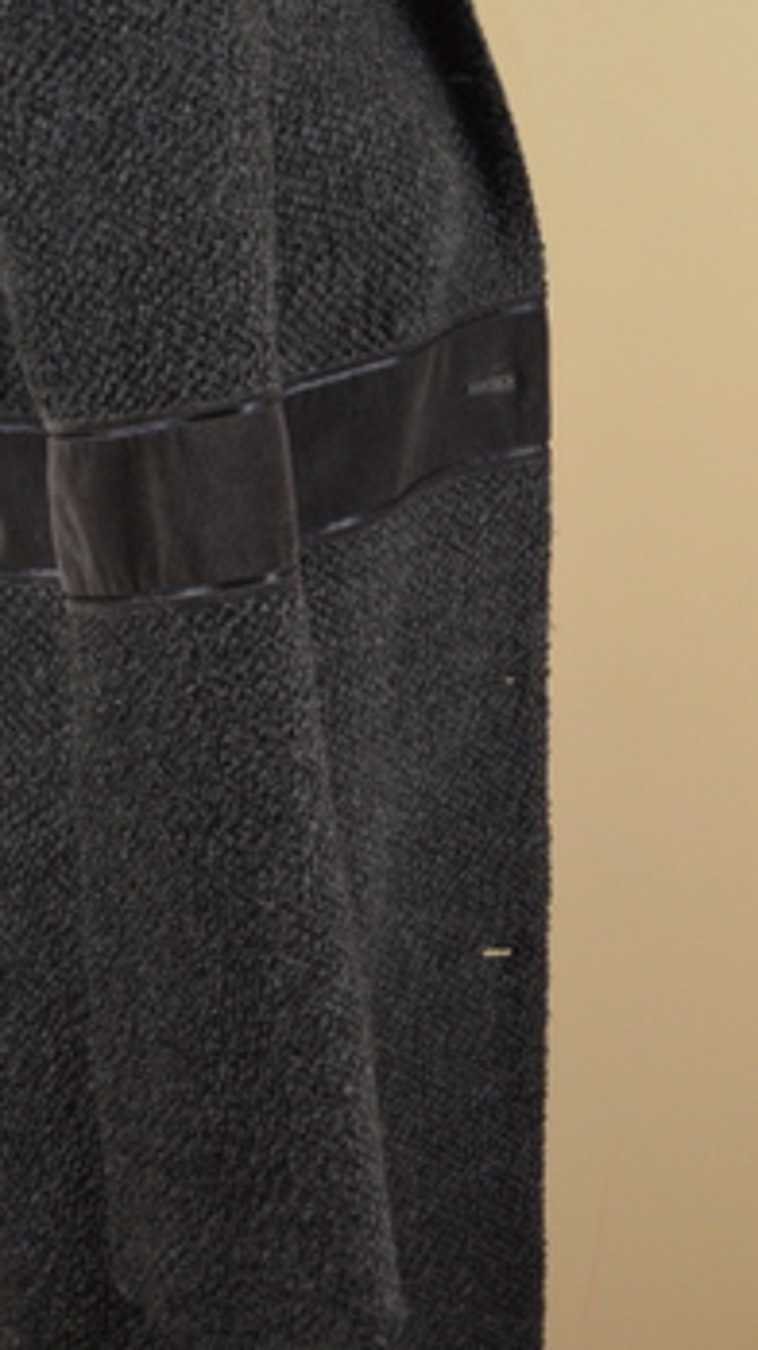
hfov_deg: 14.6
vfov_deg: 25.9
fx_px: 2934
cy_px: 747
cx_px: 159
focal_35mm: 82
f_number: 4.2
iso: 720
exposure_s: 1/60
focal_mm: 26
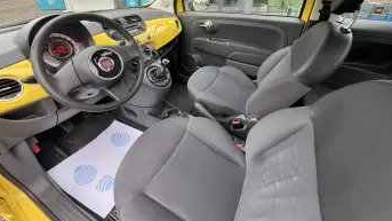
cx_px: 202
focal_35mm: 16
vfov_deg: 65.2
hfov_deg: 99.3
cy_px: 72
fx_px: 166
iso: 320
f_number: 2.2
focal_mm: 2.22
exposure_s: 1/77
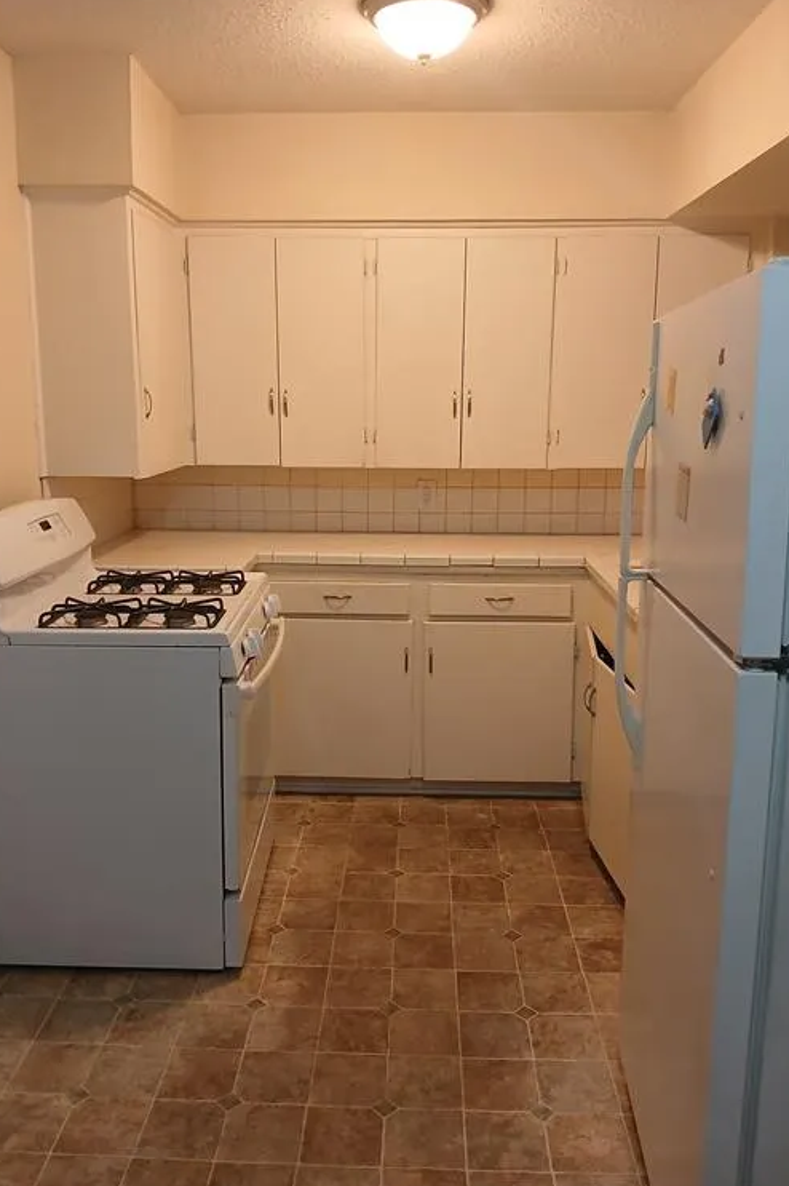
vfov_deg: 65.5
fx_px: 921
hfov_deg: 46.4
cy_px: 583
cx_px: 385
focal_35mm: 28
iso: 200
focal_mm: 3.98
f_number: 1.8
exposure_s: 1/40
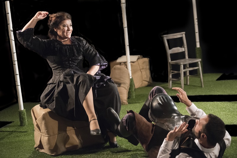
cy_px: 79
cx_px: 118
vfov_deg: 19.5
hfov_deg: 28.8
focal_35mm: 70
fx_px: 461
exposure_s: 1/100
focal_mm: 70
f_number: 2.8
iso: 3200
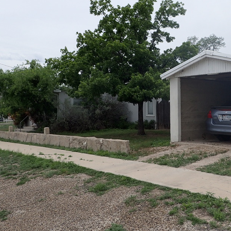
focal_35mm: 37
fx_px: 279
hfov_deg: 44.3
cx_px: 155
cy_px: 92
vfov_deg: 44.7
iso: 100
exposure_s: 1/320
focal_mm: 4.5
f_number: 8
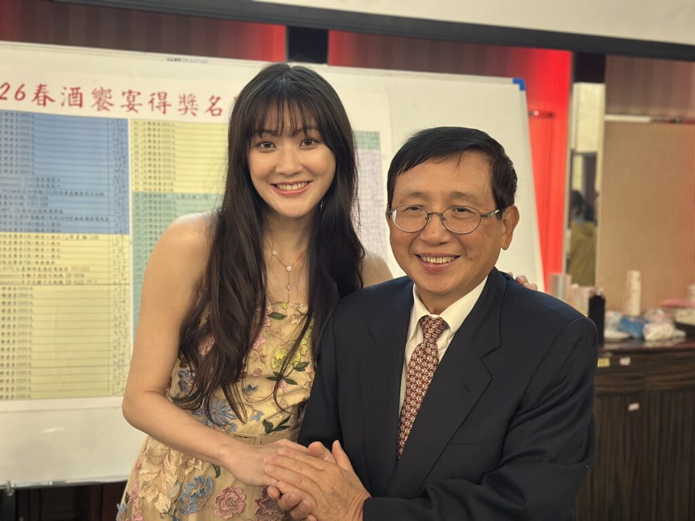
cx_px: 348
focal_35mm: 48
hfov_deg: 39.7
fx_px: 964
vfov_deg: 30.3
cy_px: 260
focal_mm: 6.86
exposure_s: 1/40
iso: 640
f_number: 1.78
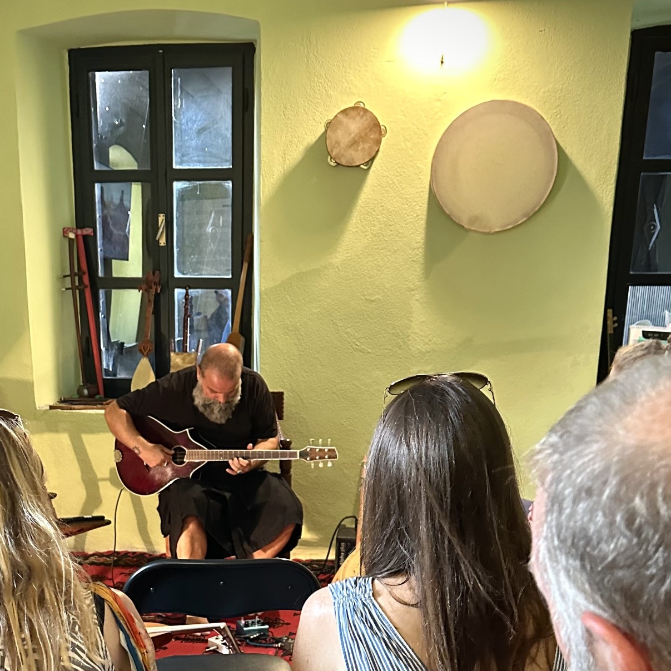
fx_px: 987
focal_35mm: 45
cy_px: 604
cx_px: 225
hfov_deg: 37.2
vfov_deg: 35.3
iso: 800
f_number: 1.78
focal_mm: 6.86
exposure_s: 1/50
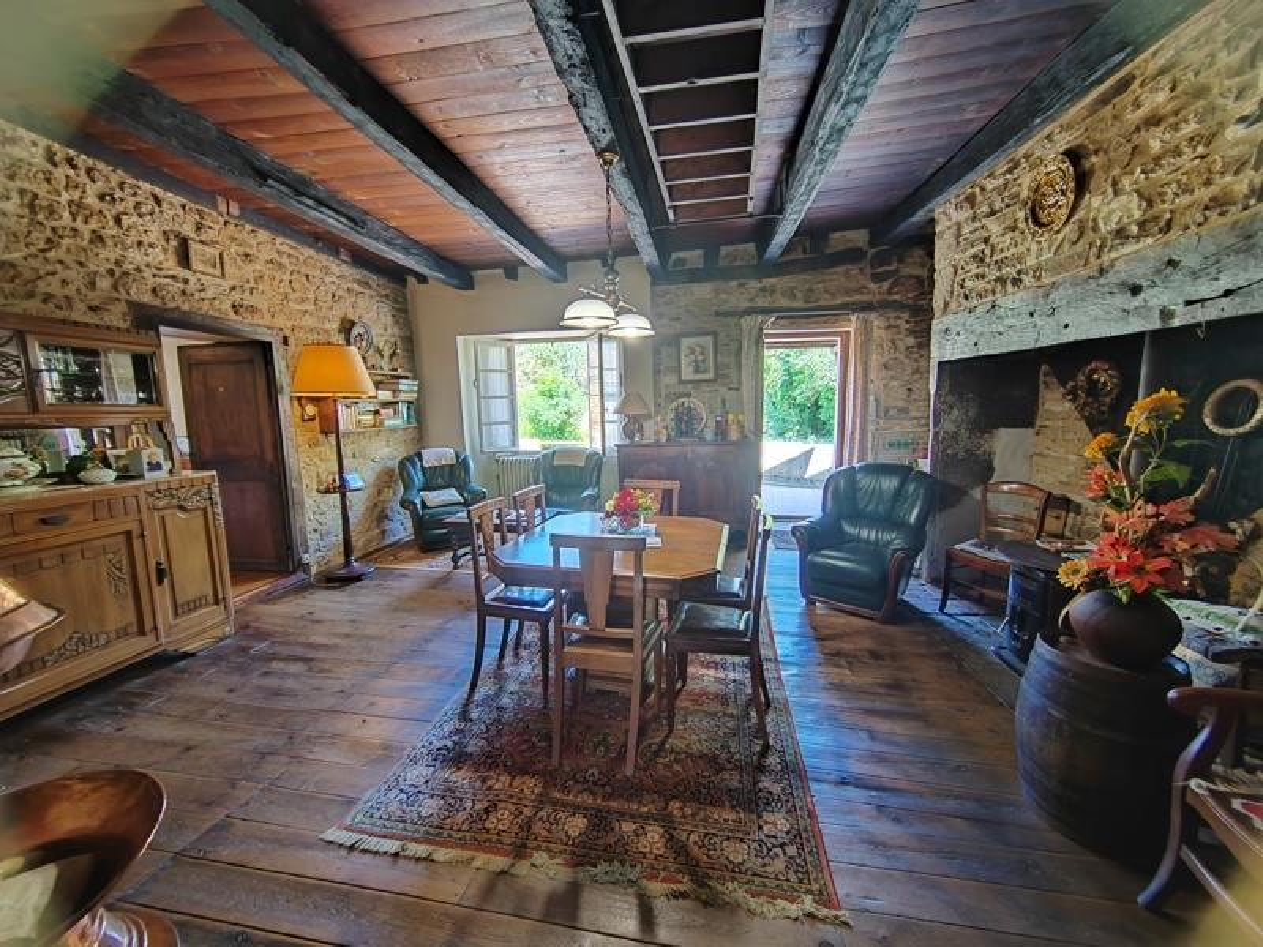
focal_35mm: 13
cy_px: 474
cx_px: 632
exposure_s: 1/17
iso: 1000
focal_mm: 2.16
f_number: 2.2
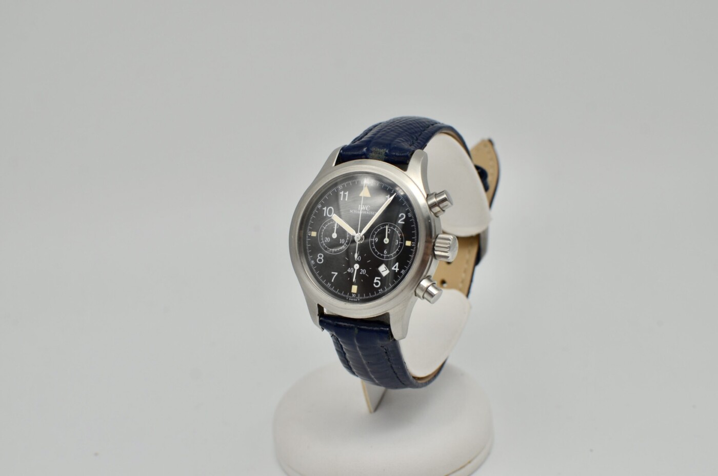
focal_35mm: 52
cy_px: 238
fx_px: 1045
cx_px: 359
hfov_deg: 37.9
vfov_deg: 25.7
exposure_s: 1/160
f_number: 6.3
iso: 200
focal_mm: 35
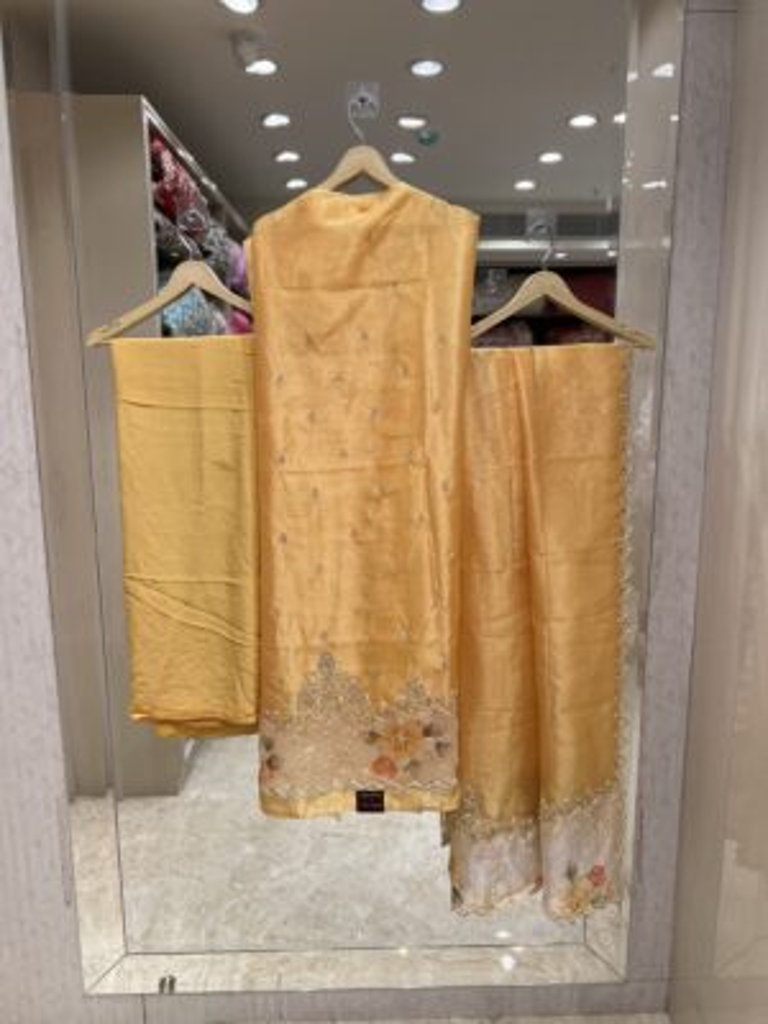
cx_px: 384
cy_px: 512
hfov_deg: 53.1
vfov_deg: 67.3
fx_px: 769
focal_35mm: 26
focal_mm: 5.7
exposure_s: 1/547
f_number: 1.5
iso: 50
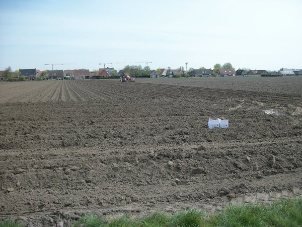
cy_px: 114
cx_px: 151
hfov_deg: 56.8
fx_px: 279
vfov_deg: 44.2
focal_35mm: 32
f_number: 8.8
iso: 80
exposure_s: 1/125
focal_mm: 5.7
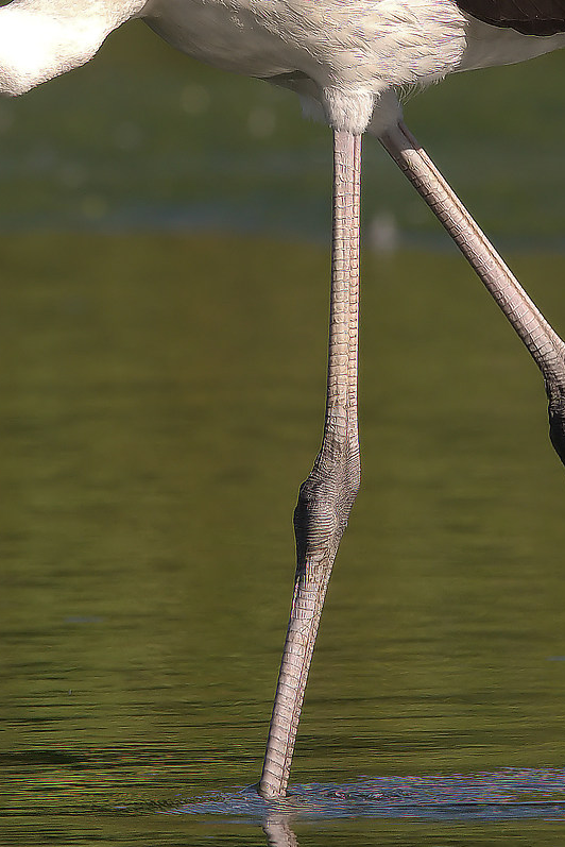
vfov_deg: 1.6
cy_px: 0
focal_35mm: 1264
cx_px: 215
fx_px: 29729
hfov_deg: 1.1
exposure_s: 1/800
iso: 500
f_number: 11
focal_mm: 420
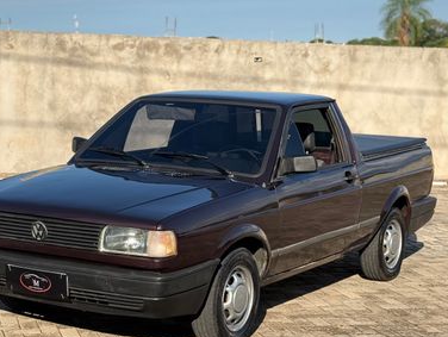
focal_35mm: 60
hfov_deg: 32.1
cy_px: 210
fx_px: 778
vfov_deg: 24.4
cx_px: 204
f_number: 1.78
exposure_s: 1/3704
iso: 100
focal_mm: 6.76
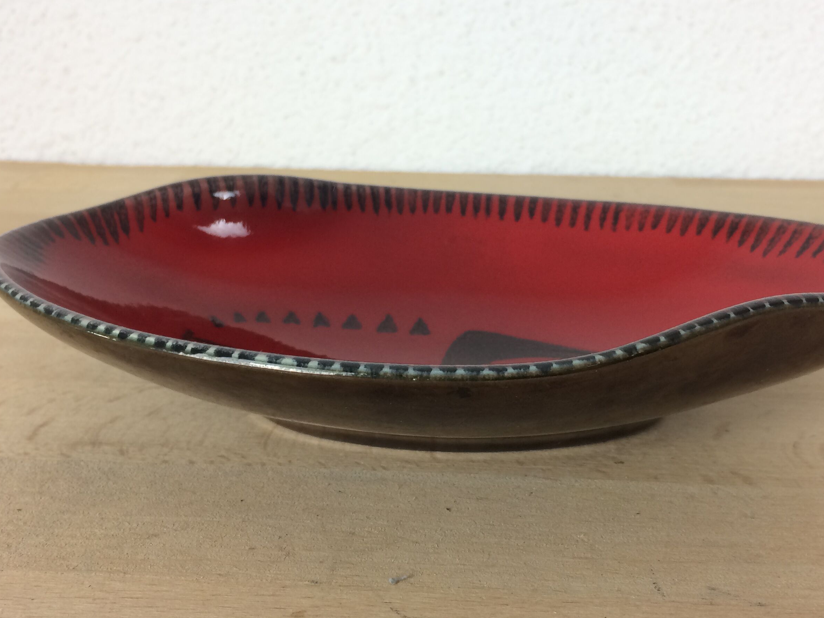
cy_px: 307
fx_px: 952
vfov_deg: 36.0
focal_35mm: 40
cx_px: 453
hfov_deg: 46.7
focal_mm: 4.15
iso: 32
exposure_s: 1/33
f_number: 2.2
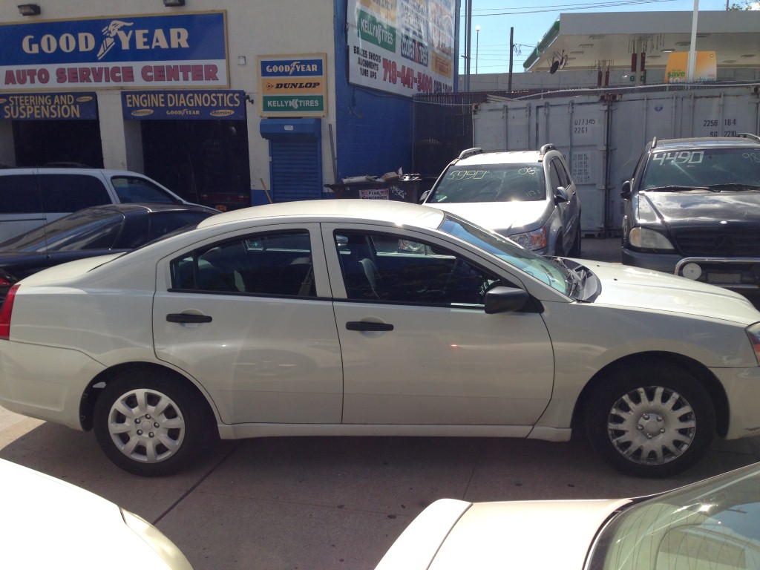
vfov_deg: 42.9
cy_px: 285
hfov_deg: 55.4
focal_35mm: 33
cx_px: 380
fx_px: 725
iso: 50
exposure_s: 1/1695
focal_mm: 4.13
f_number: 2.4
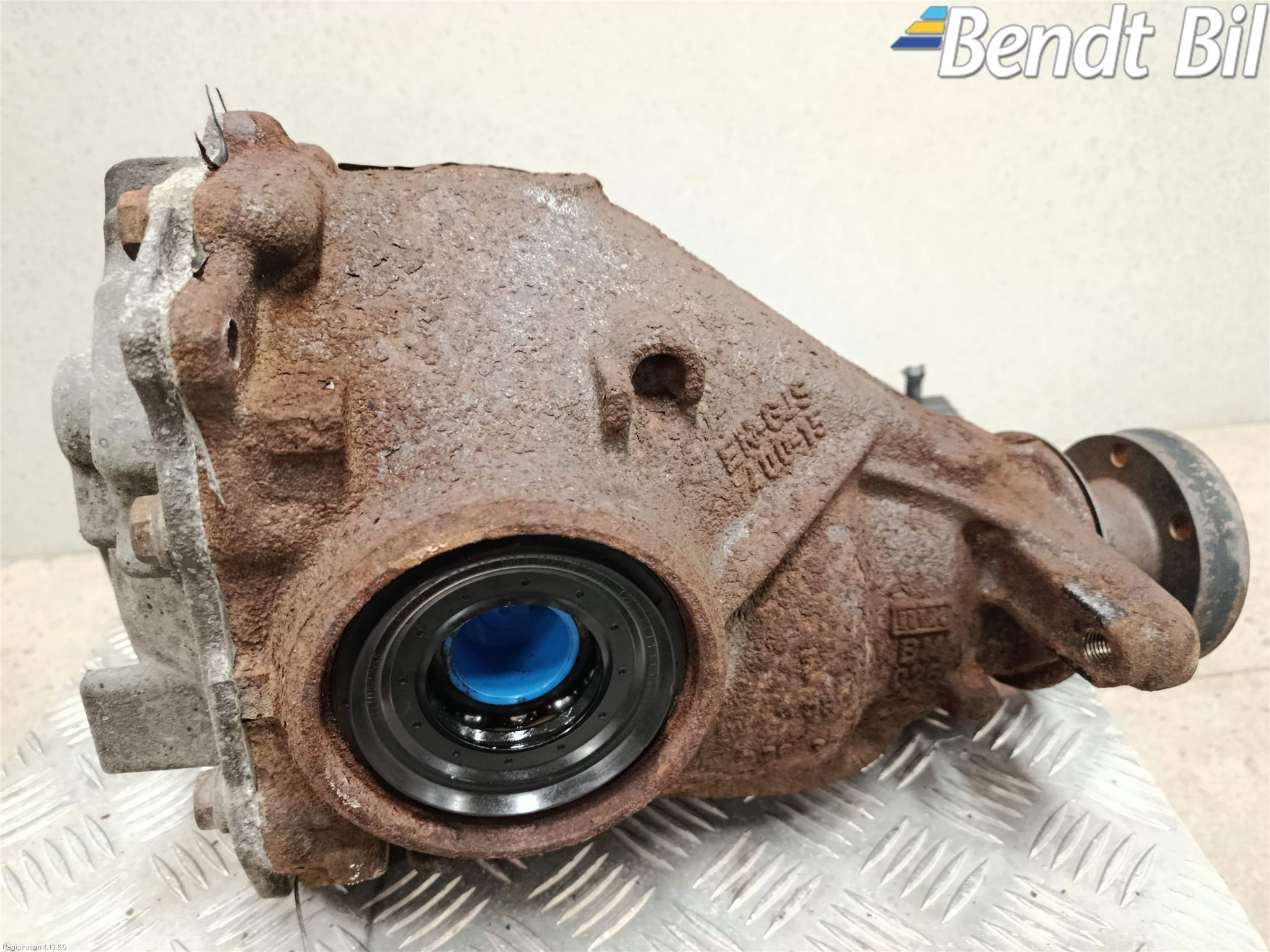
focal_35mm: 24
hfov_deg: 71.6
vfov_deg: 56.8
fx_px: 881
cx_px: 635
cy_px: 476
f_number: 1.7
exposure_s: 1/25
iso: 3543
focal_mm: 5.24
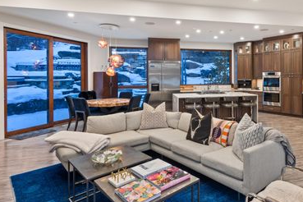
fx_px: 194
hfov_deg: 73.8
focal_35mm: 23
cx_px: 201
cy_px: 100
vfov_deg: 55.1
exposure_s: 3
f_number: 7.1
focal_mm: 17
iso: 100
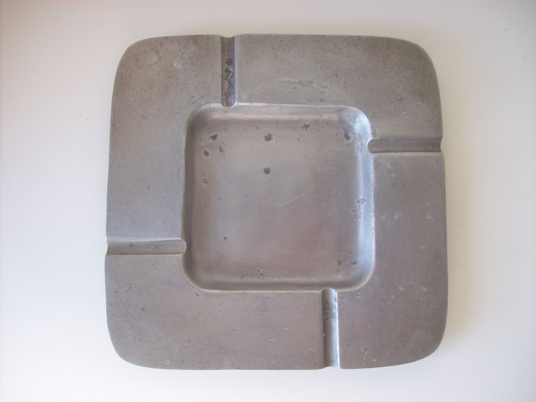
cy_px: 201
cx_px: 268
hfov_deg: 51.4
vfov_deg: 39.6
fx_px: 557
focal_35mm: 36
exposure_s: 1/69.8
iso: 80
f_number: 2.7
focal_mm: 6
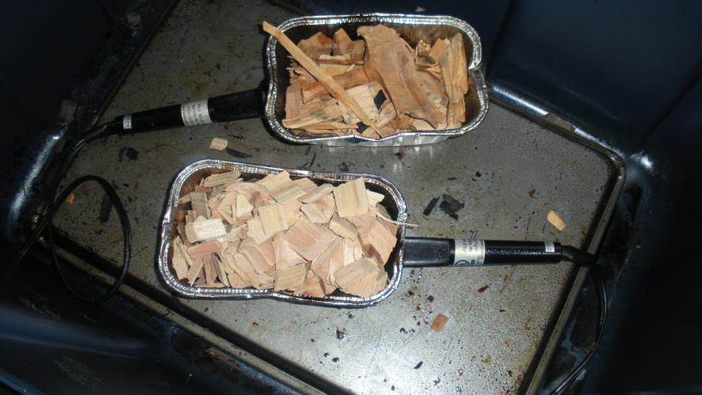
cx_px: 356
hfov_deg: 50.5
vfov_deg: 29.6
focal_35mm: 40
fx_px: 745
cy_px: 151
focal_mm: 6.3
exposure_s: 1/60
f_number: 3.5
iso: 64
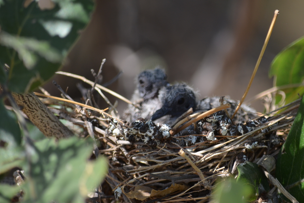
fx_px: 4880
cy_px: 107
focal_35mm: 578
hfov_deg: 3.6
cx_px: 185
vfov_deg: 2.4
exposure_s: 1/500
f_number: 5.6
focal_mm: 300
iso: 280
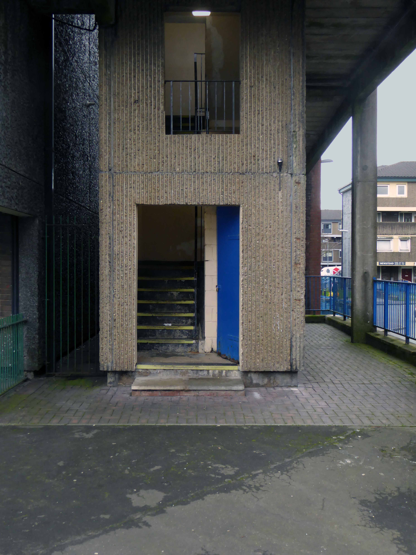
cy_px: 278
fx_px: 673
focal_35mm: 42
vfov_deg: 44.8
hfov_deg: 34.3
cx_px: 208
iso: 250
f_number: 3.8
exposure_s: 1/125
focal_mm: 7.2
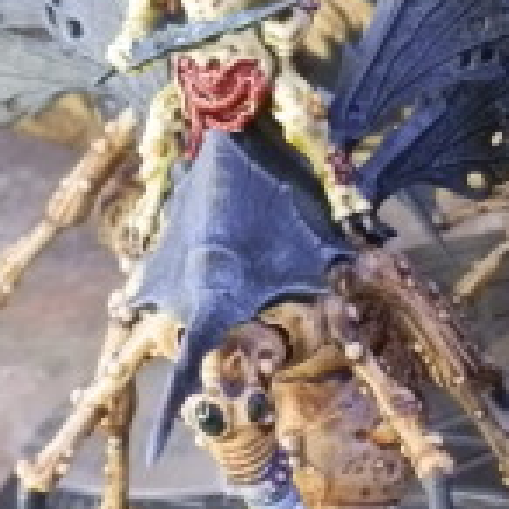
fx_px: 1514
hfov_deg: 17.3
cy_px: 202
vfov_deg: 19.1
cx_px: 753
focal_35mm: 91
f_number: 3.1
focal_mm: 5
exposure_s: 1/80
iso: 400
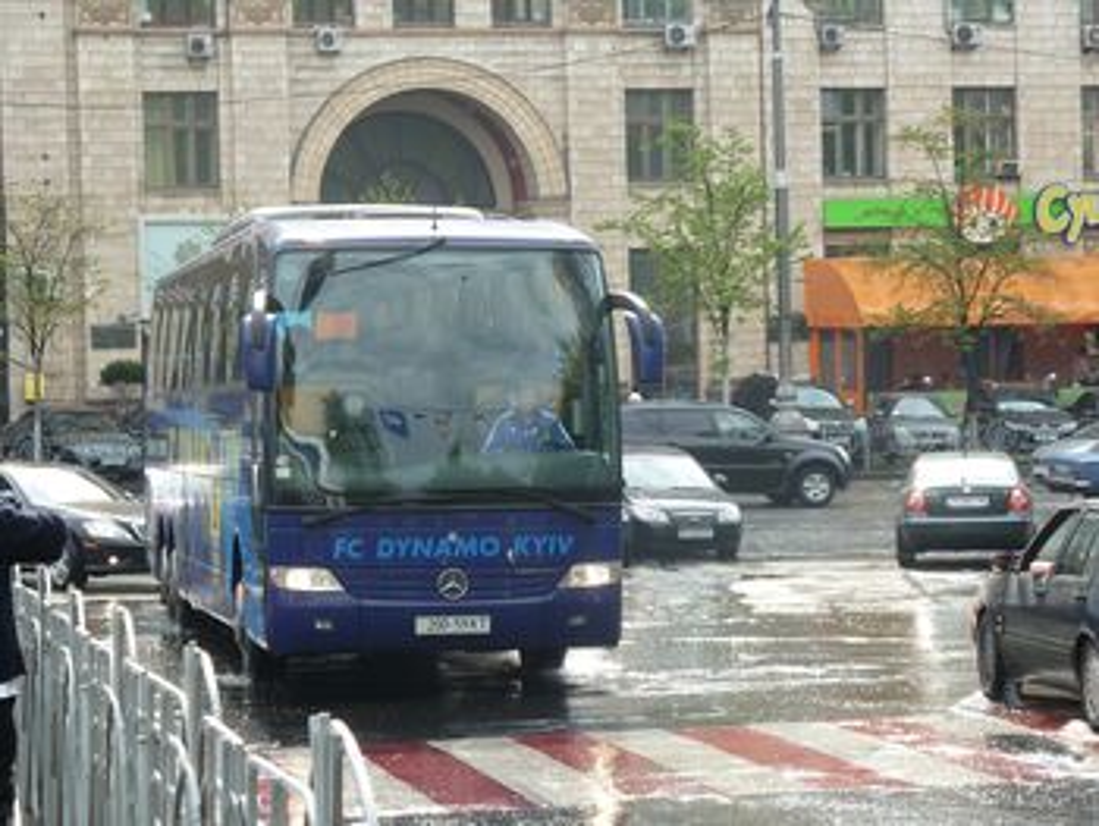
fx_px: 3781
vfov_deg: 12.5
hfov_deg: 16.5
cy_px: 413
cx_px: 550
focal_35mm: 119
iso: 80
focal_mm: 19.5
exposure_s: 1/100
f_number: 4.4
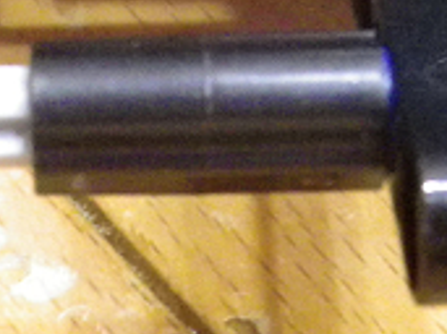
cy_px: -232
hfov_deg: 10.2
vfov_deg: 7.5
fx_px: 2478
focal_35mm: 192
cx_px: -21
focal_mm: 7.3
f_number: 3.9
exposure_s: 1/4
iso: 800
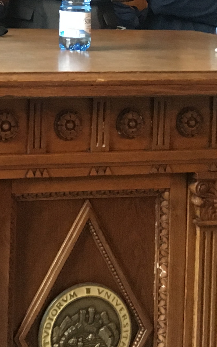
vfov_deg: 20.4
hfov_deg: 12.4
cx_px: -182
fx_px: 908
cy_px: -57
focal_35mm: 96
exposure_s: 1/25
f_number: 2.2
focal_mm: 4.15
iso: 200
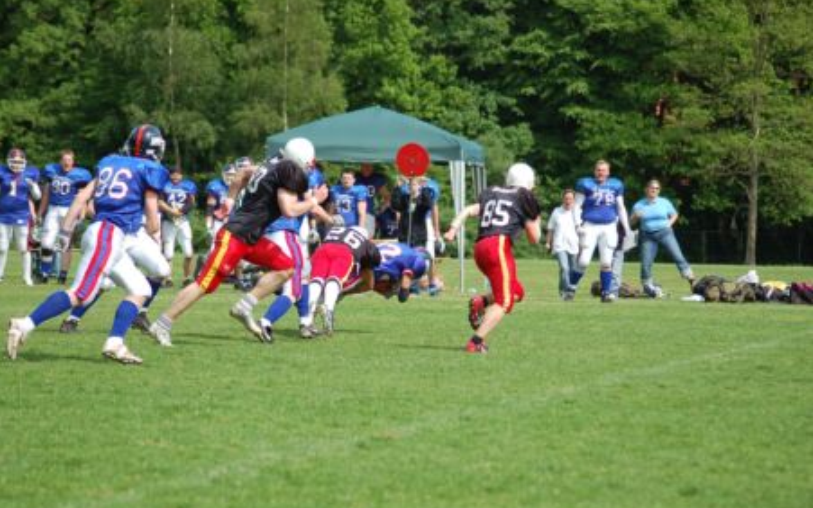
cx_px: 406
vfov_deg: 7.1
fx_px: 4077
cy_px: 254
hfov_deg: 11.4
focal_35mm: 184
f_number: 4.5
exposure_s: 1/1250
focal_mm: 120
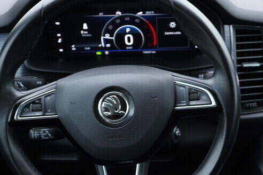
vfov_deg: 18.1
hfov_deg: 26.7
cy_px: 112
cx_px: 192
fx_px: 548
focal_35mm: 75
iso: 250
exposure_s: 1/40
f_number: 2.8
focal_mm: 24
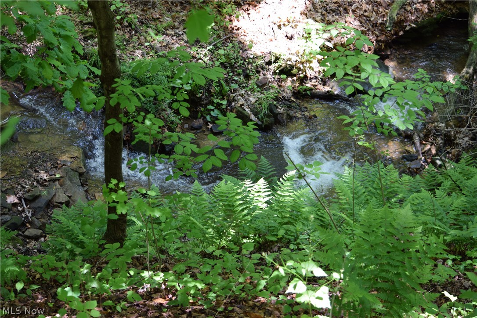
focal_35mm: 82
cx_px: 238
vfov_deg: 16.6
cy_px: 159
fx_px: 1093
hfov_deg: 24.6
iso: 400
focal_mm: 55
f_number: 5.6
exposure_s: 1/125
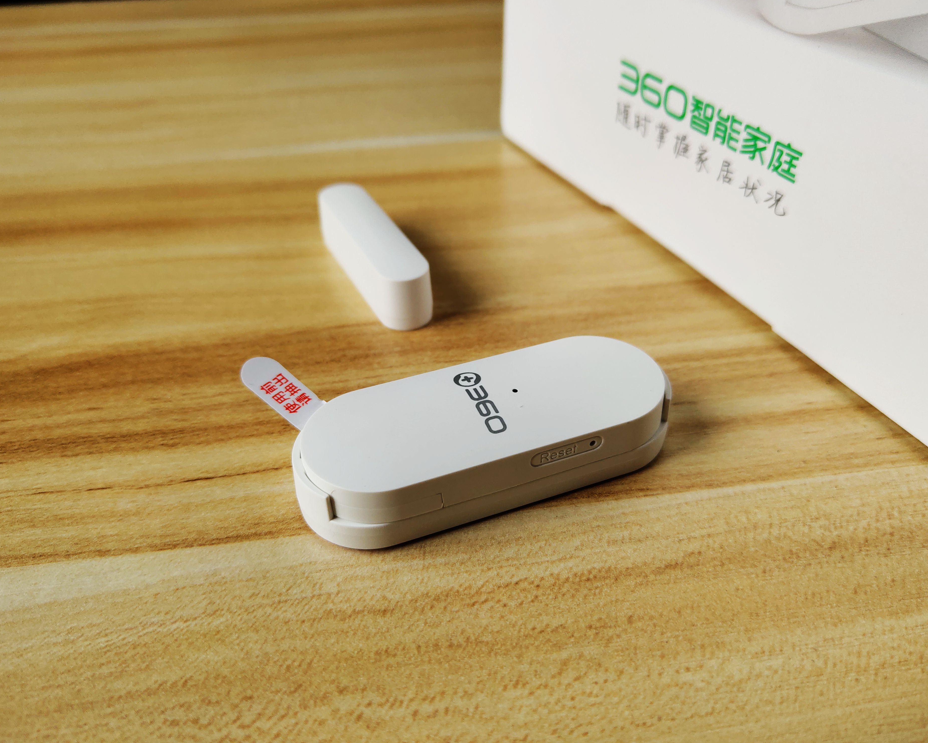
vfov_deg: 45.8
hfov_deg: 55.7
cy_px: 374
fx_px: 879
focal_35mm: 32
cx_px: 474
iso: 50
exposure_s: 1/429
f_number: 1.79
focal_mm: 4.35
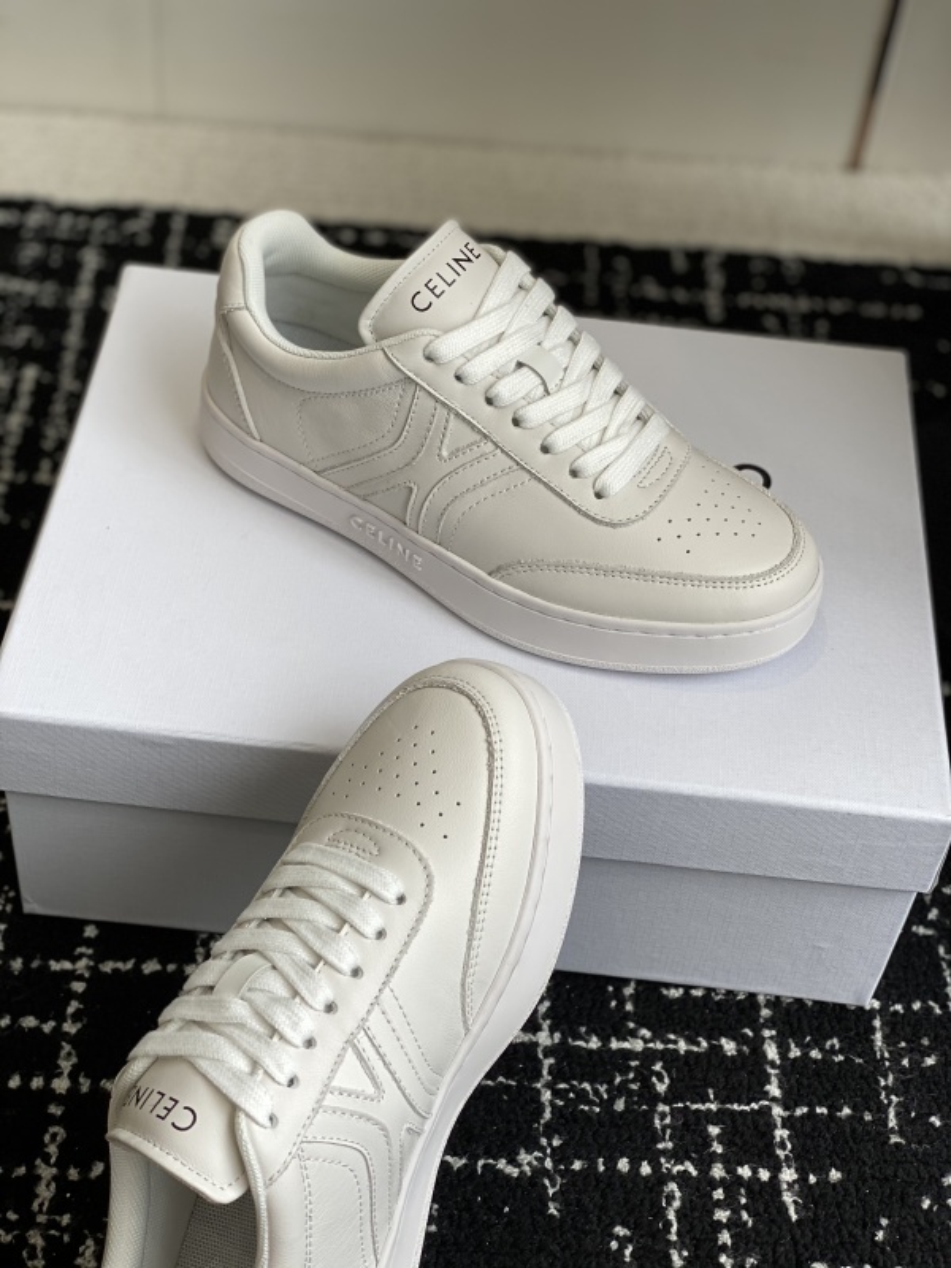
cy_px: 634
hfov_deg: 28.0
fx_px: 1905
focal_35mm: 52
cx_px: 476
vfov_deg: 36.8
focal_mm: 6
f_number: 2
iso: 20
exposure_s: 1/335
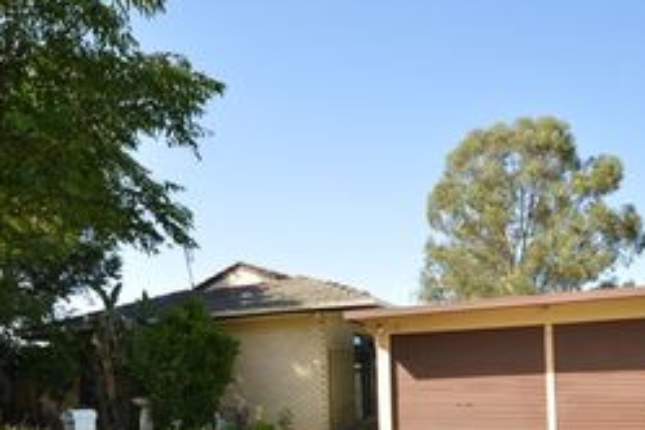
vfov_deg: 36.9
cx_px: 295
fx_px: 609
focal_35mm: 34
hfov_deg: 55.7
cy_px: 369
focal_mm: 12
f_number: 6.3
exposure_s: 1/160
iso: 100
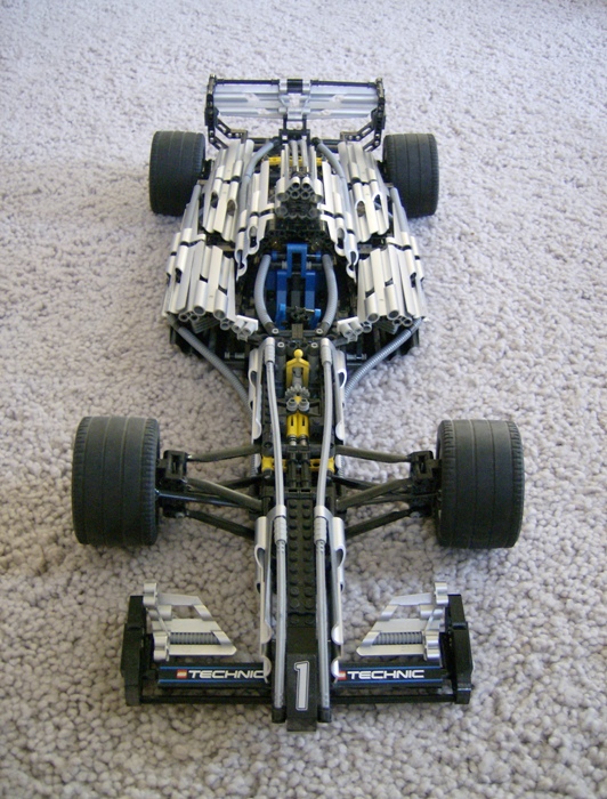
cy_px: 400
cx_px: 304
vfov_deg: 51.1
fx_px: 835
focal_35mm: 36
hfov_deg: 40.0
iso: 200
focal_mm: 6
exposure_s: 1/18.4
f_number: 2.8
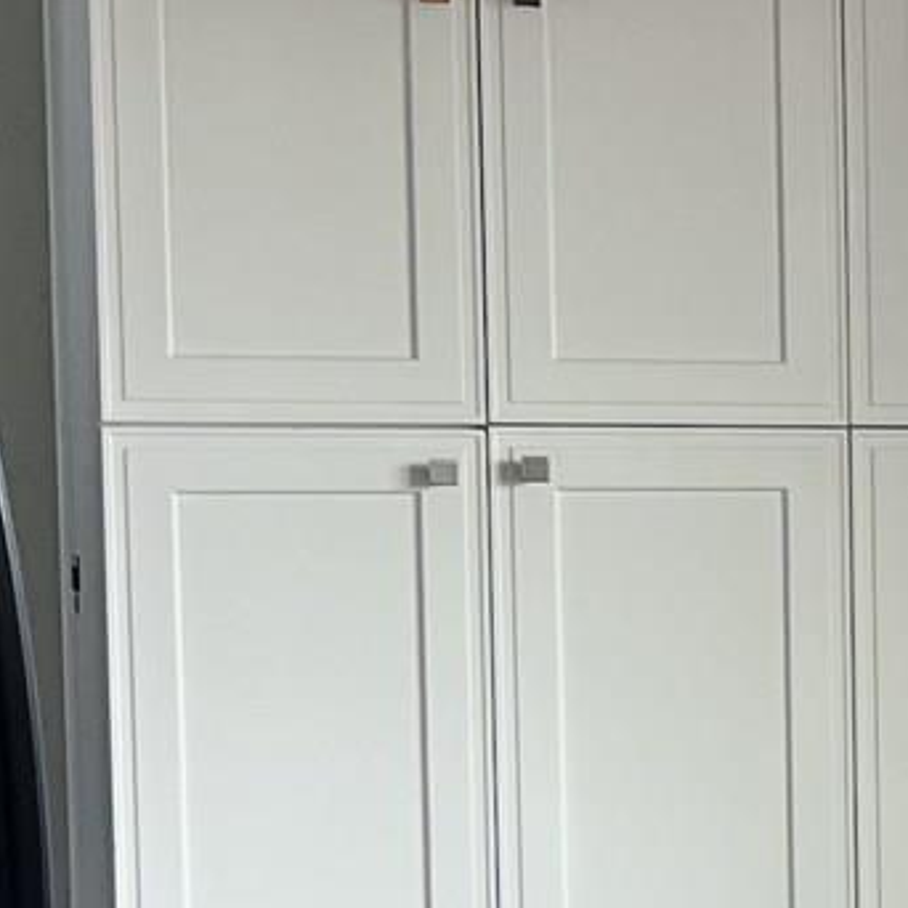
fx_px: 4600
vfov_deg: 11.2
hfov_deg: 10.0
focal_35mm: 155
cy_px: 826
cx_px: 2119
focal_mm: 5.7
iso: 64
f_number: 1.5
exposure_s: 1/120
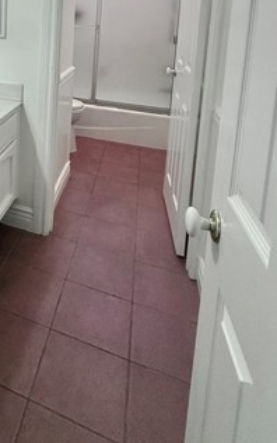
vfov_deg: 55.5
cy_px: 53
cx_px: -24
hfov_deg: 35.9
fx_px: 363
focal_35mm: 30
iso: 160
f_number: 2.2
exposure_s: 1/120
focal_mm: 2.22
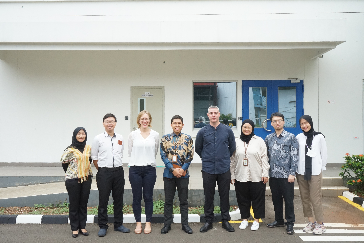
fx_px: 364
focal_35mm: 36
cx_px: 182
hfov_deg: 53.1
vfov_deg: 36.9
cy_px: 122
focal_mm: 36
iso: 3200
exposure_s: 1/200
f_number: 25
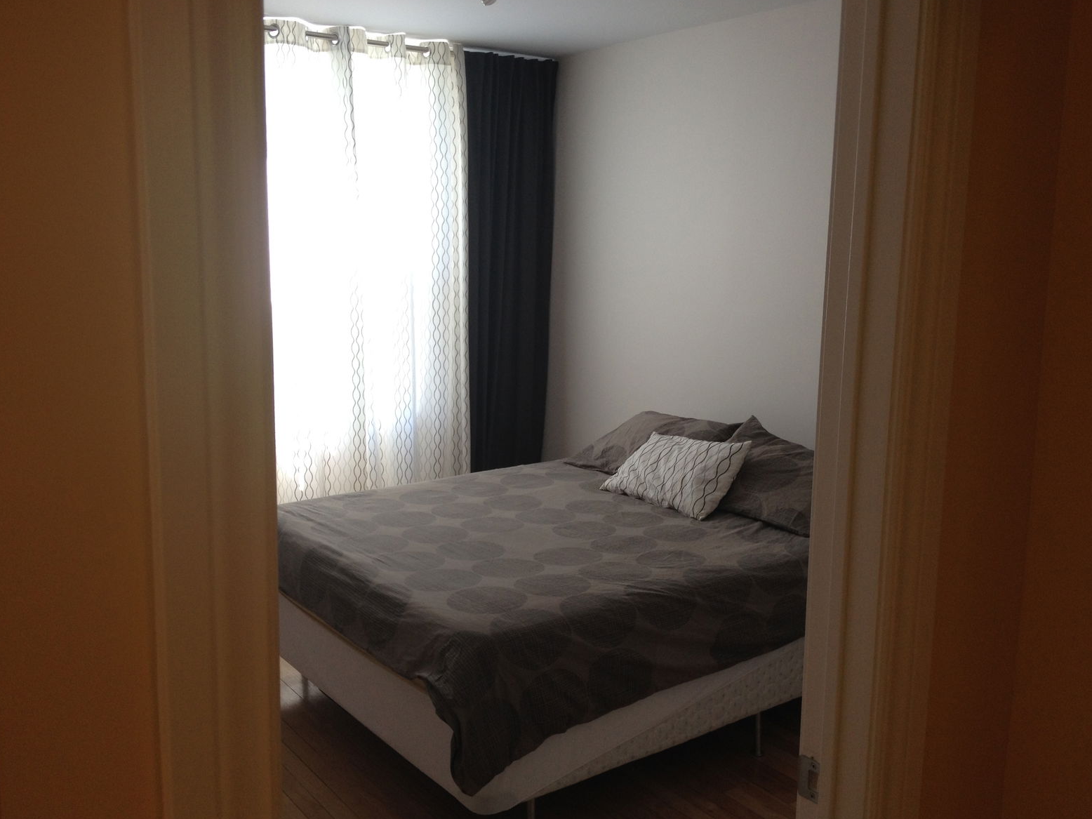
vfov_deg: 39.7
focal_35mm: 36
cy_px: 406
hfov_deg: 51.4
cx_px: 544
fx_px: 1136
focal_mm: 4.28
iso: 64
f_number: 2.4
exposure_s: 1/40
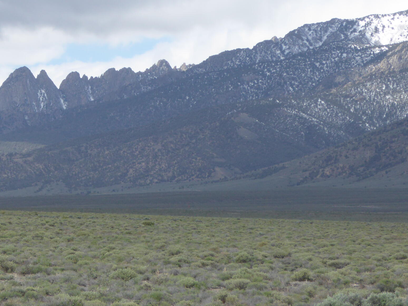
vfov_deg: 5.7
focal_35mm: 262
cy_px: 156
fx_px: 3088
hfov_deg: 7.5
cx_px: 58
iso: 100
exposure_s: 1/500
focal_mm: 24.2
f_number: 5.3
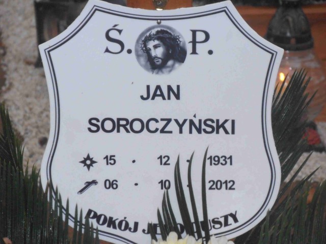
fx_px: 2260
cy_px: 122
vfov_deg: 6.2
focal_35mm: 240
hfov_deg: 8.2
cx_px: 163
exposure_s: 1/200
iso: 640
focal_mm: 42.54
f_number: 5.7
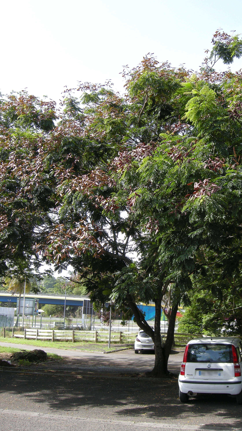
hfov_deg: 30.2
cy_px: 217
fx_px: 445
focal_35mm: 39
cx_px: 160
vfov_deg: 51.6
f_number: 4.3
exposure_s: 1/134
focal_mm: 7.5
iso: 64
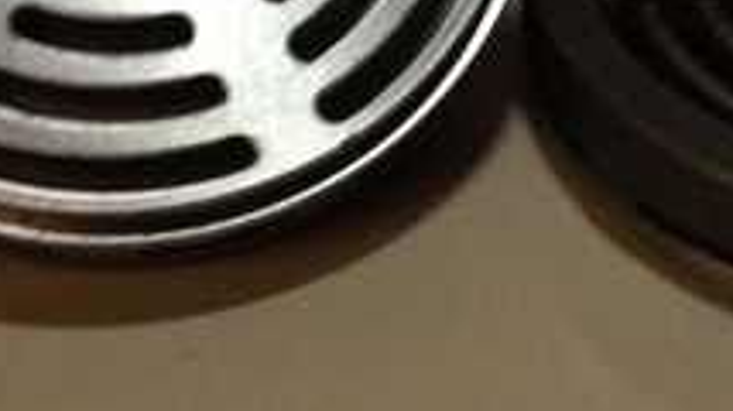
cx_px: 507
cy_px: -5
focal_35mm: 89
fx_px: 1729
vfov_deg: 13.4
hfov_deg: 23.8
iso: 320
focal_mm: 4.28
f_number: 2.4
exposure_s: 1/20
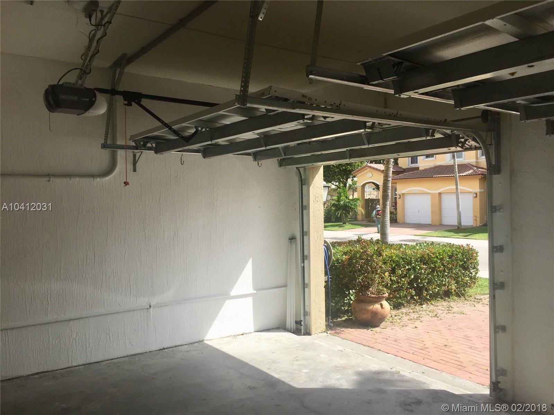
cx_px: 277
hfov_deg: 61.7
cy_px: 208
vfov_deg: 48.2
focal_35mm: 29
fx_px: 464
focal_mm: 4.15
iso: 32
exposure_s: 1/1721
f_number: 2.2
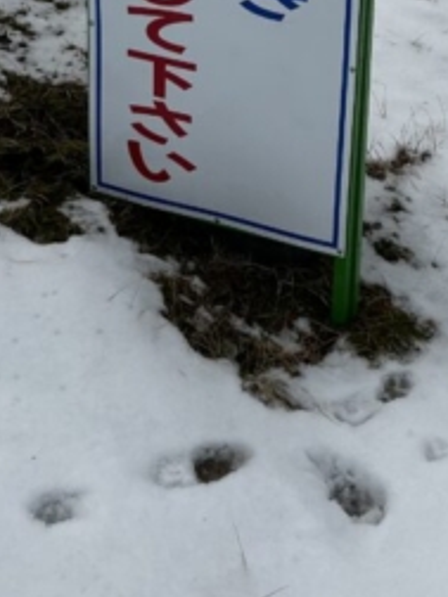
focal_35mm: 66
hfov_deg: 22.2
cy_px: -19
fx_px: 1139
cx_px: 289
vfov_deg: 27.5
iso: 50
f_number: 1.5
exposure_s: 1/461
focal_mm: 5.7
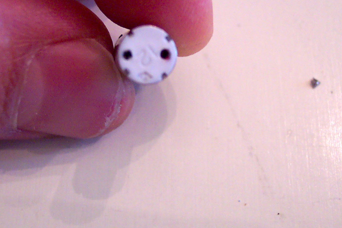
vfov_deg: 20.0
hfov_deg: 29.6
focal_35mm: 68
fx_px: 646
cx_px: 181
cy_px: 80
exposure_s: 1/15
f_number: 2.8
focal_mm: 8
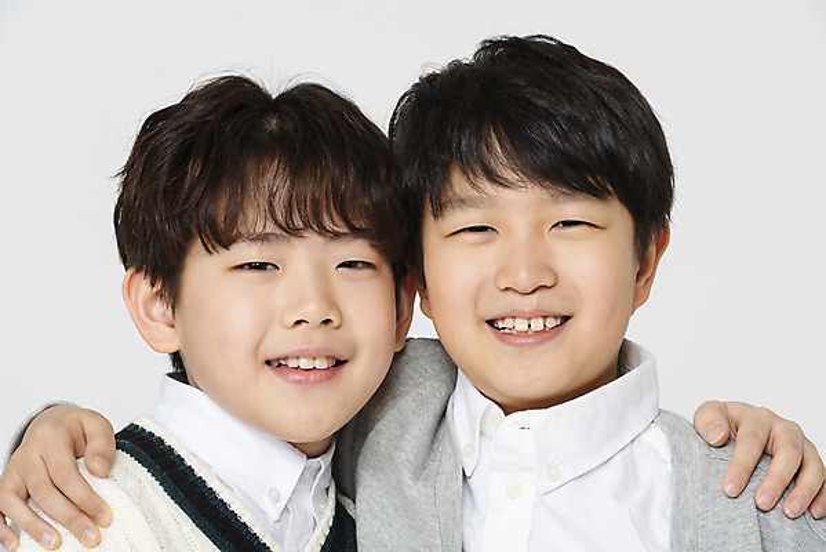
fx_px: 4591
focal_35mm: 200
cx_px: 413
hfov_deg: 10.3
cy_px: 276
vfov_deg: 6.9
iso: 100
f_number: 16
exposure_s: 1/125
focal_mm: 200
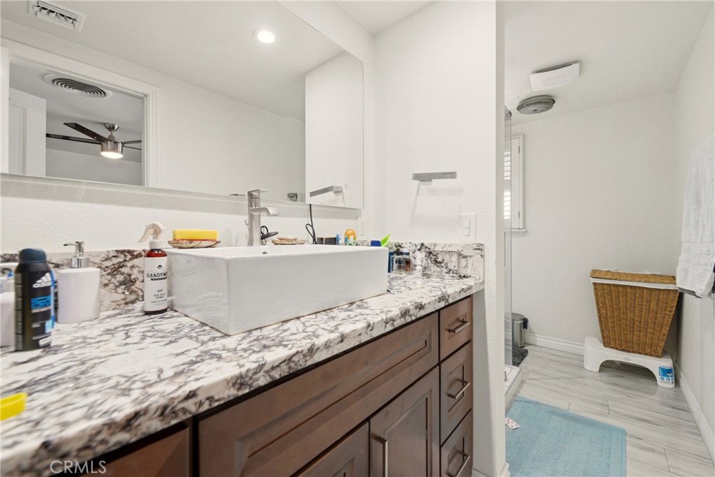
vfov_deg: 81.2
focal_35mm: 14
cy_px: 238
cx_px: 358
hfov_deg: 104.2
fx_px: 278
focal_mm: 14
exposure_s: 1/500
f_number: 6.3
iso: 320
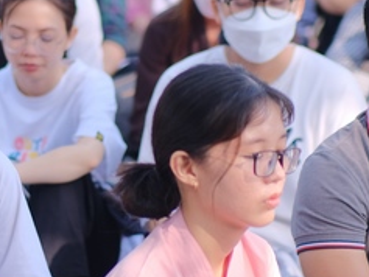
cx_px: 36
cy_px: 135
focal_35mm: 221
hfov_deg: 8.9
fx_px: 2357
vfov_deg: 6.7
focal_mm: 56
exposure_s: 1/1250
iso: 400
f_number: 1.4
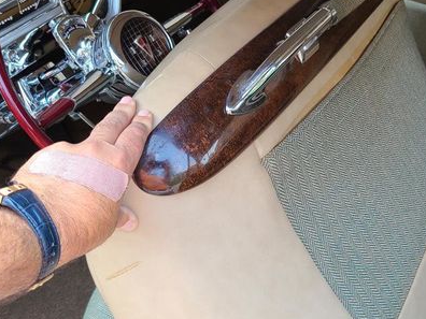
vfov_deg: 34.3
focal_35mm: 42
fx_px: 517
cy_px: 141
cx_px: 269
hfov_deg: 44.4
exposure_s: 1/138
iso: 40
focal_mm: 5.4
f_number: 1.8
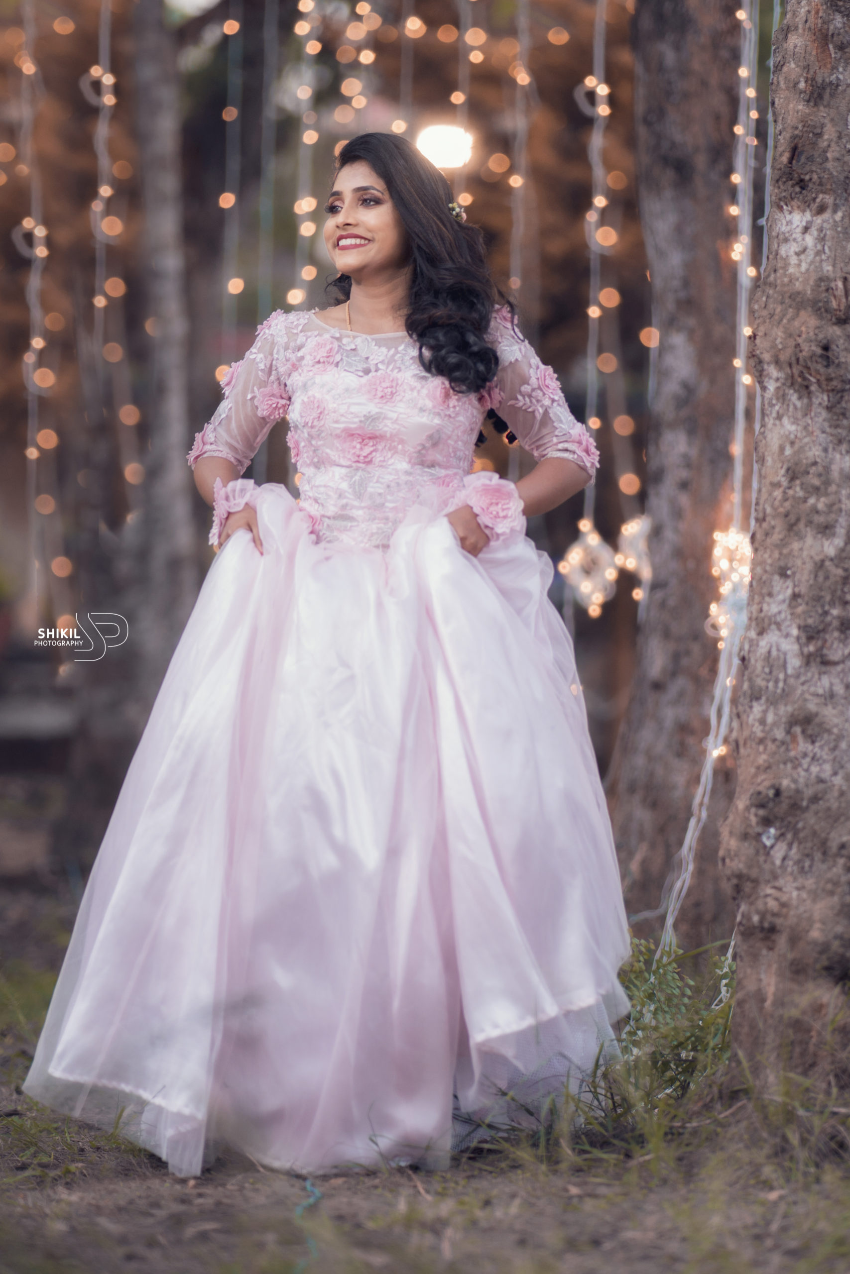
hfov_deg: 16.1
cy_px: 637
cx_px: 425
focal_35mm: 85
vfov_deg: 23.9
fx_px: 3010
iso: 250
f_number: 1.4
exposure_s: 1/250
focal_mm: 85
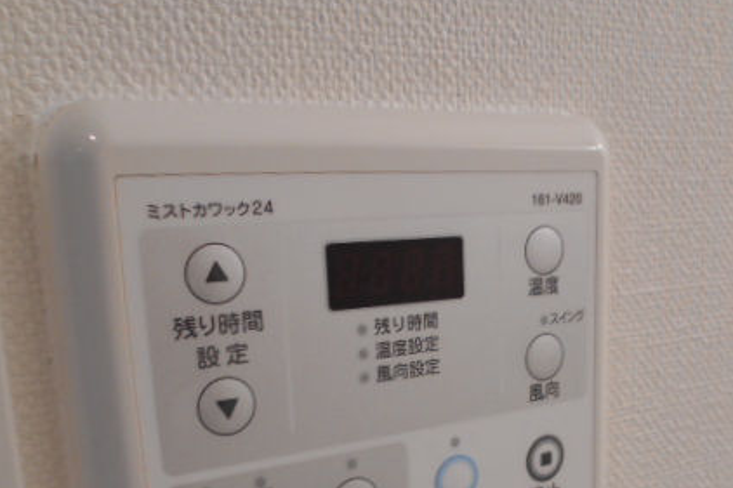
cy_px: 392
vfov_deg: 31.7
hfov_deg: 46.7
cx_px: 485
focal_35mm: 41
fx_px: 834
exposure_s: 1/30
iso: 80
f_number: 3.2
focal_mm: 4.6
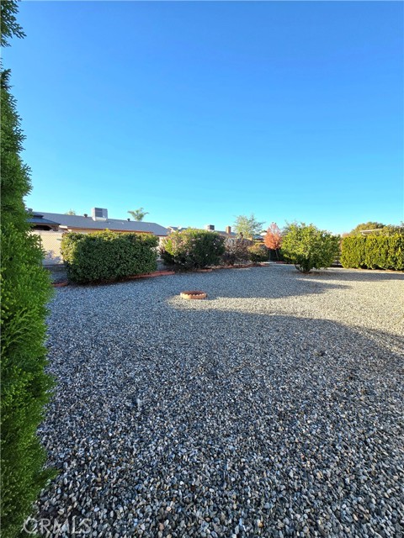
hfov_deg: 89.9
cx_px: 202
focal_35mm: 13
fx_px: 202
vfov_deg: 106.2
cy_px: 269
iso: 25
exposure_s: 1/435
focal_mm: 1.7
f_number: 2.2
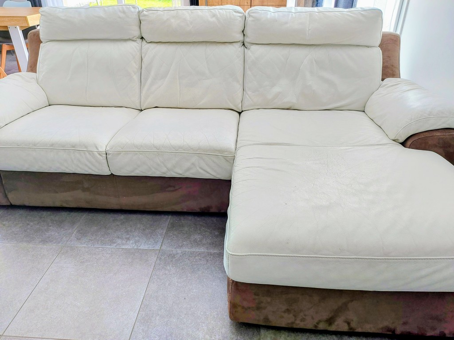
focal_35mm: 24
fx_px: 315
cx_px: 227
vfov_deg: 56.8
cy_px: 170
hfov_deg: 71.6
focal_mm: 5.23
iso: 32
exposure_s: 1/50
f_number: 1.8
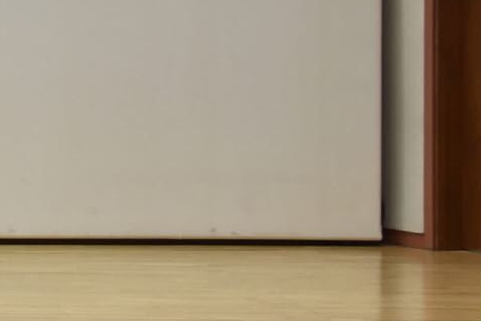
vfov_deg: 7.1
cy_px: -12
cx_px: -407
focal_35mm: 192
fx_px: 2566
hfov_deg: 10.1
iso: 800
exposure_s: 1/125
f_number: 4
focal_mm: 38
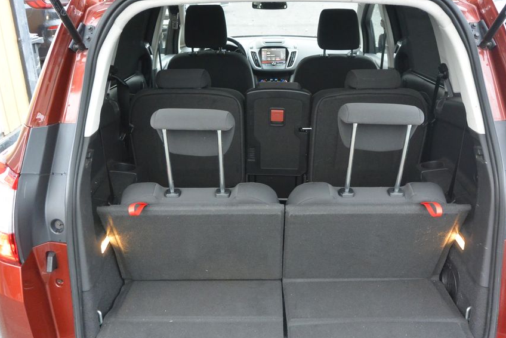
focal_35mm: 35
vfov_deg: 37.8
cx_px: 276
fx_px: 492
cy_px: 186
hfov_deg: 54.3
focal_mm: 11
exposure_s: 1/30
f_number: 3.5
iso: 1000
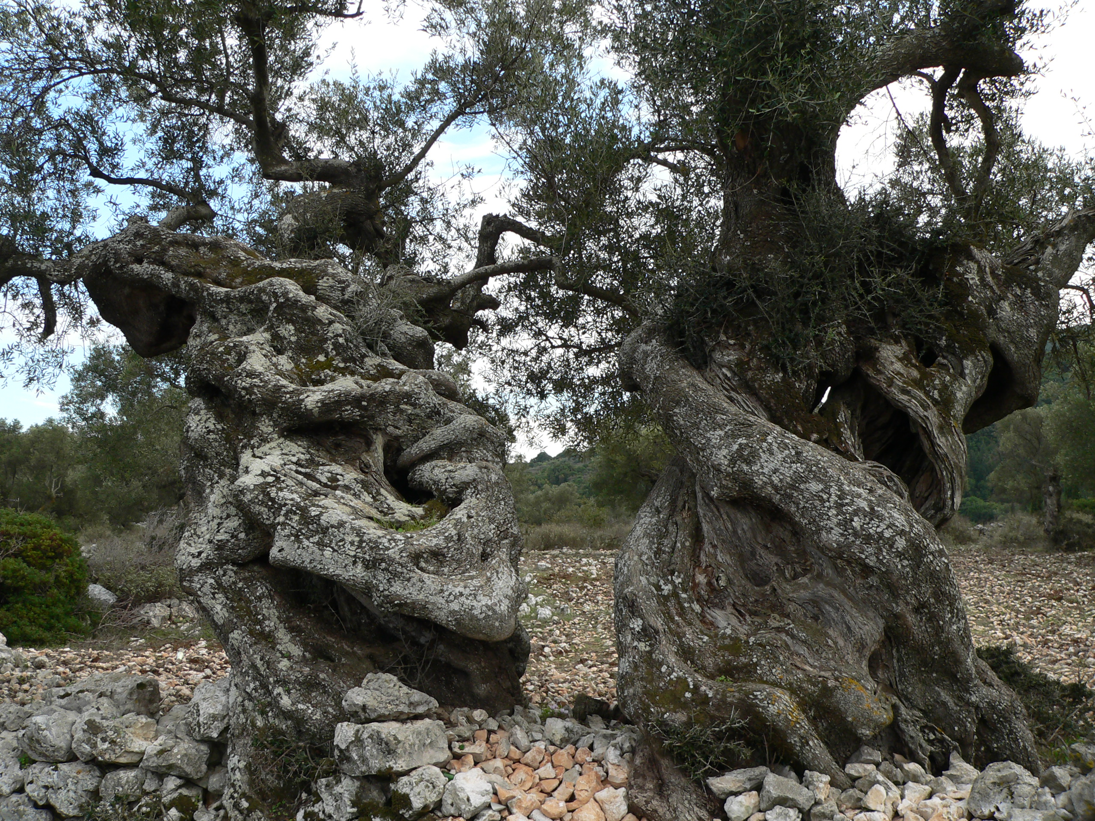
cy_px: 410
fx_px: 1139
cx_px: 548
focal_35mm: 36
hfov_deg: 51.4
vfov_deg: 39.7
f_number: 4
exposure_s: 1/125
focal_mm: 6
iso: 80
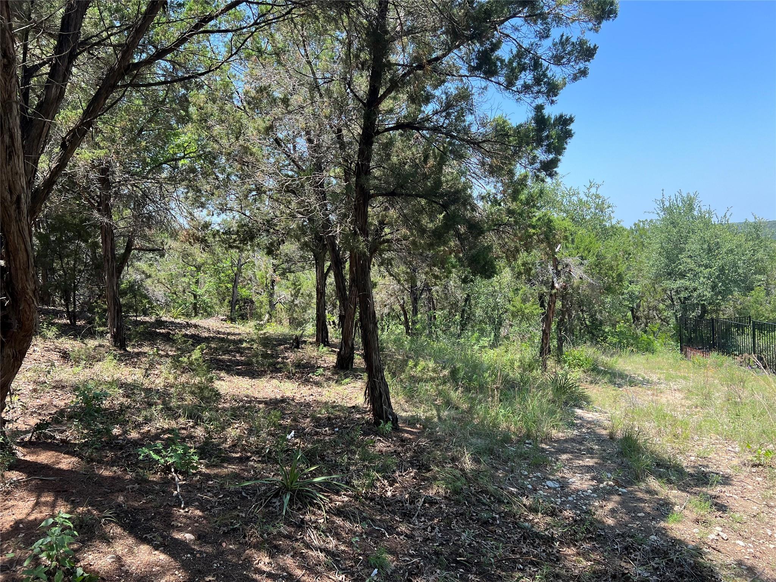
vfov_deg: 53.1
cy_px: 291
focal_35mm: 26
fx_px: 583
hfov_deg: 67.3
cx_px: 388
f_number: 1.5
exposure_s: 1/957
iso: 50
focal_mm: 5.7
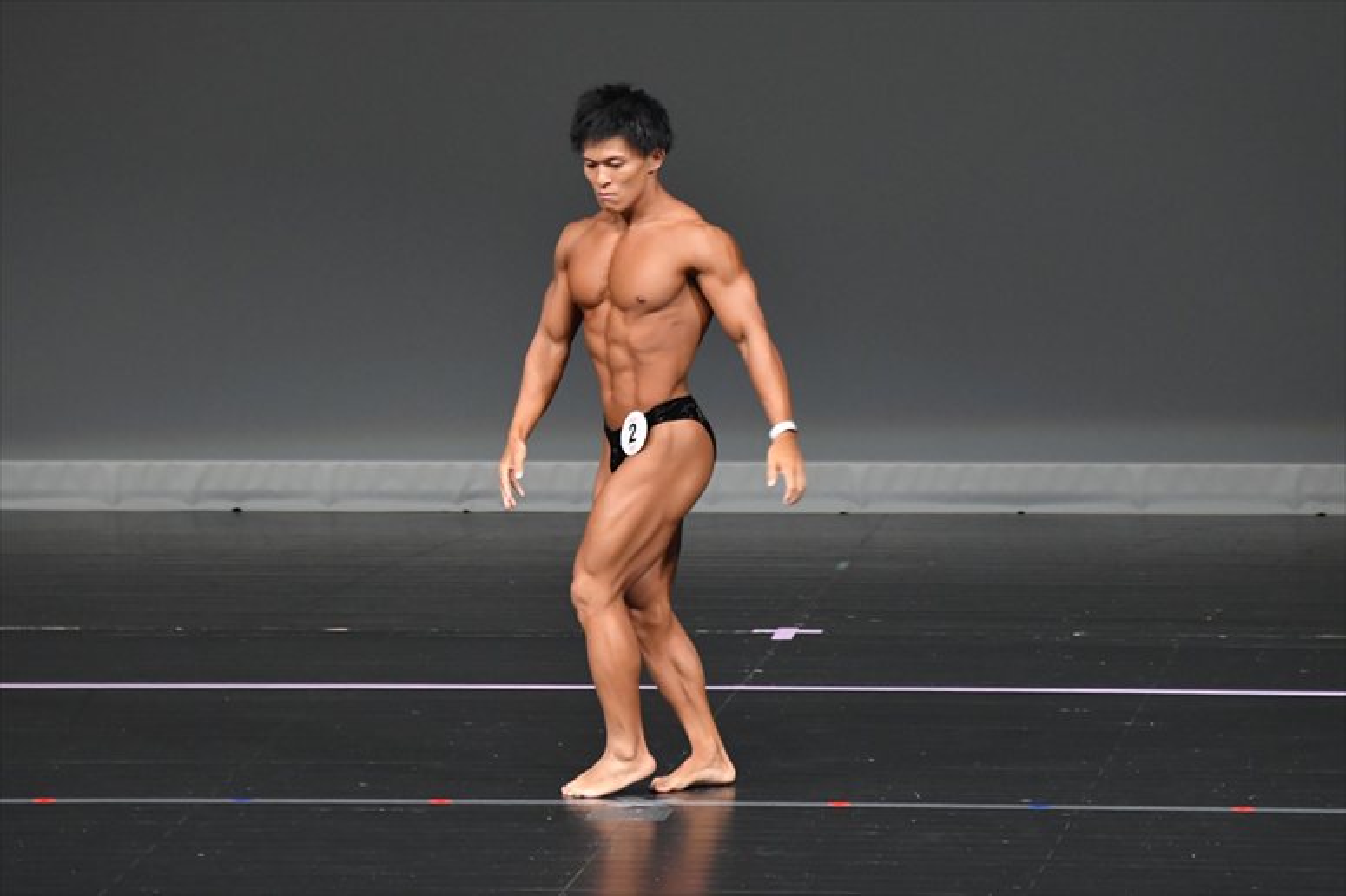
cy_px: 448
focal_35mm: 345
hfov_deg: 6.0
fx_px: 12893
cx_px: 673
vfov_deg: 4.0
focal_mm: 230
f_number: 5.6
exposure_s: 1/400
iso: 4000
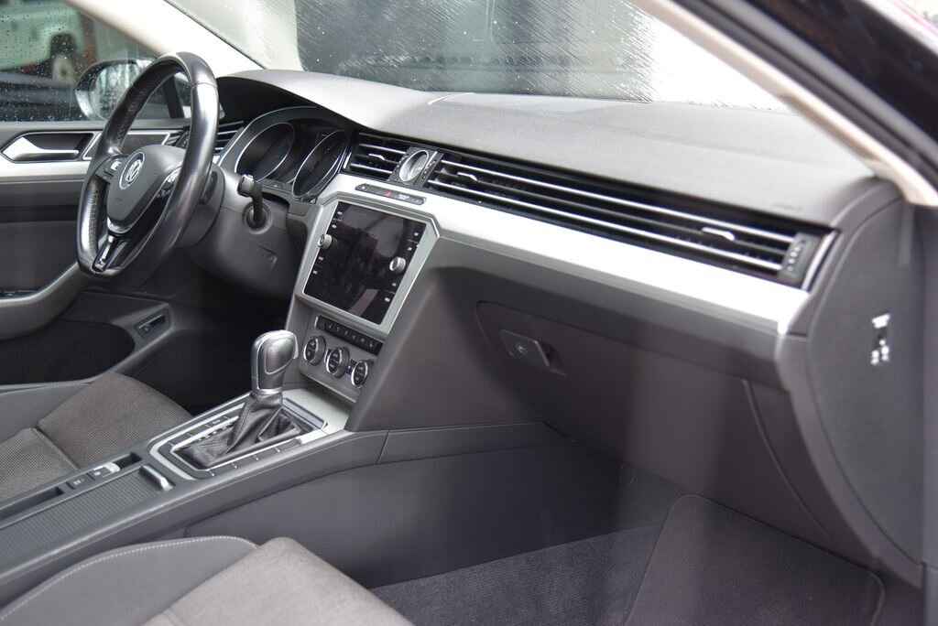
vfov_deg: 29.3
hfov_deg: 42.7
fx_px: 1199
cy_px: 313
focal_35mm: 46
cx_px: 469
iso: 500
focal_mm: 46
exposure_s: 1/30
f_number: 4
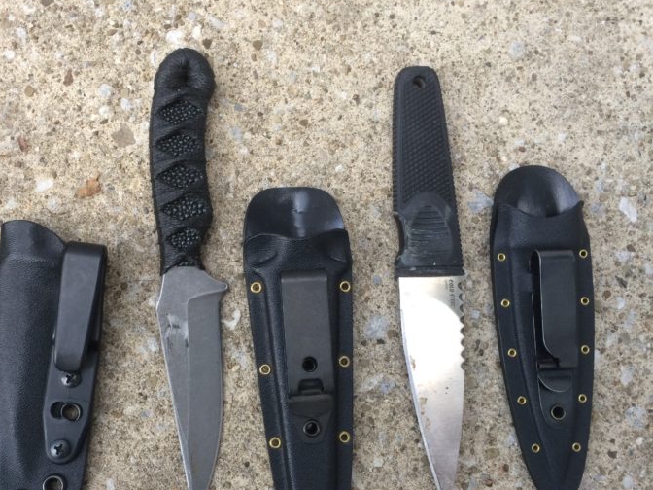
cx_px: 251
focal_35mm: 36
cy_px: 294
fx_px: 679
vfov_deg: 39.5
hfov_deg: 50.9
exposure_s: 1/30
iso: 32
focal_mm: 4.15
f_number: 2.2
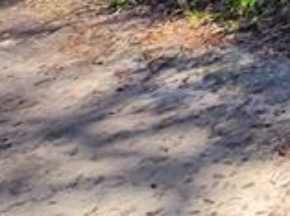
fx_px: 710
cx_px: 711
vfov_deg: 12.3
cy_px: -349
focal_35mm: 85
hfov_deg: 14.4
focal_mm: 1.7
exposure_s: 1/241
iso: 32
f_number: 2.2
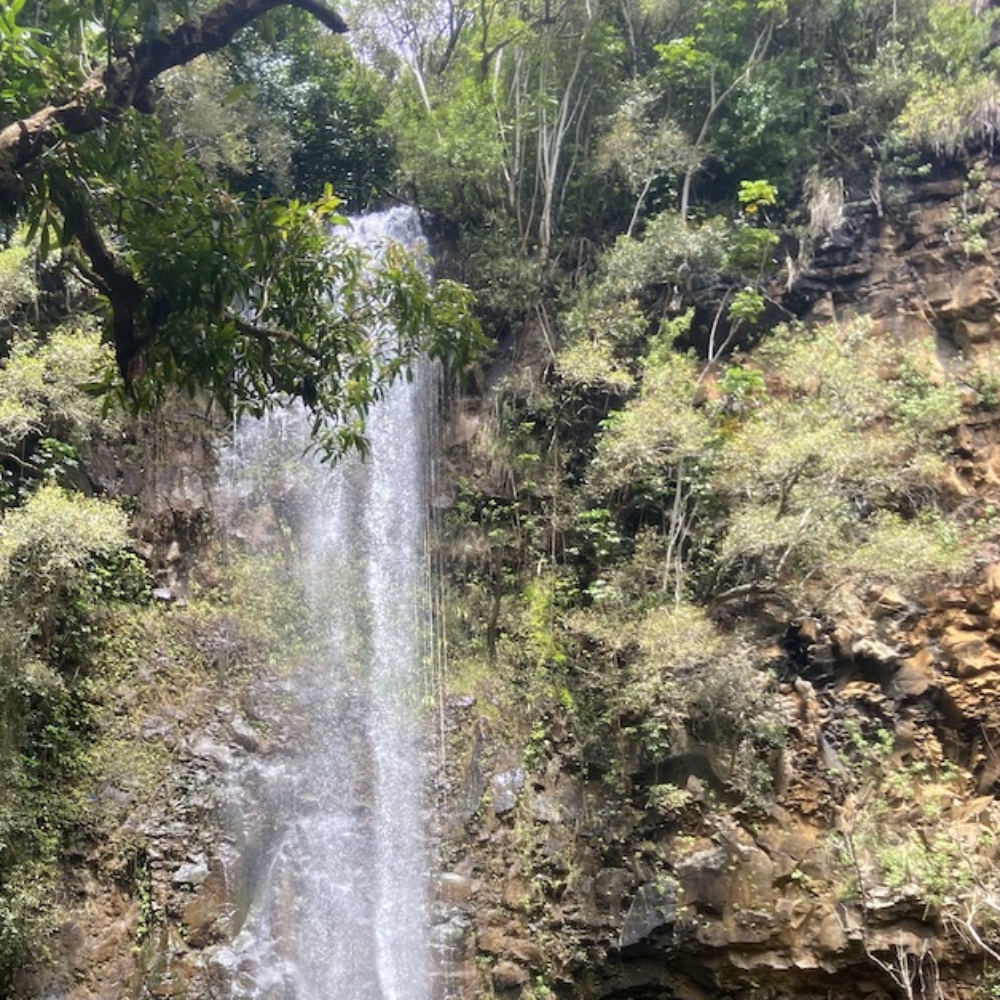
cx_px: 357
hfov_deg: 38.0
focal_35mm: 44
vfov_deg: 36.8
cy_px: 828
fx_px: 1438
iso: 32
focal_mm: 4.25
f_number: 1.8
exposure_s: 1/369
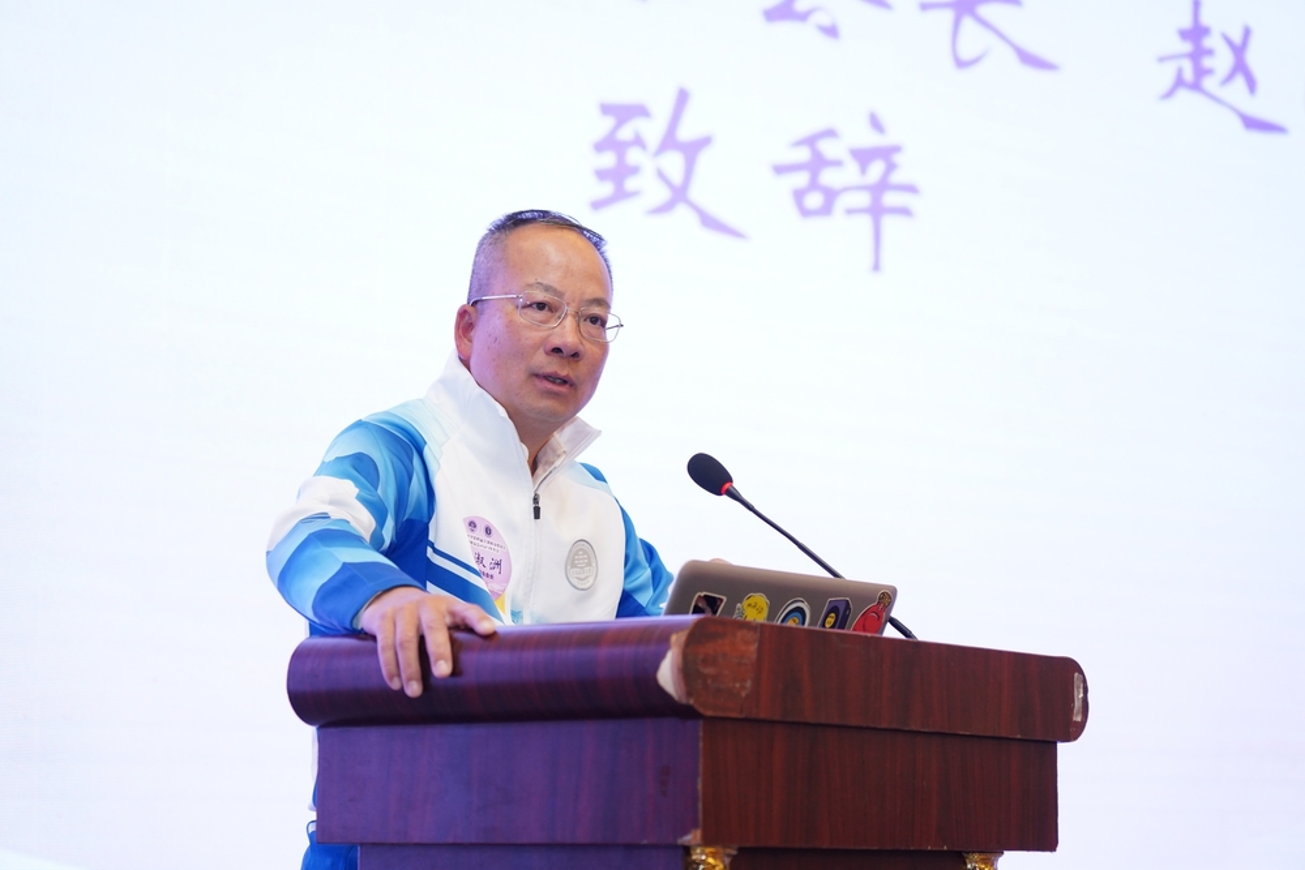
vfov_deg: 16.7
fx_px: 2973
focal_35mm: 82
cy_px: 435
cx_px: 652
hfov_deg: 24.8
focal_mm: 82
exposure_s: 1/100
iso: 2000
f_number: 4
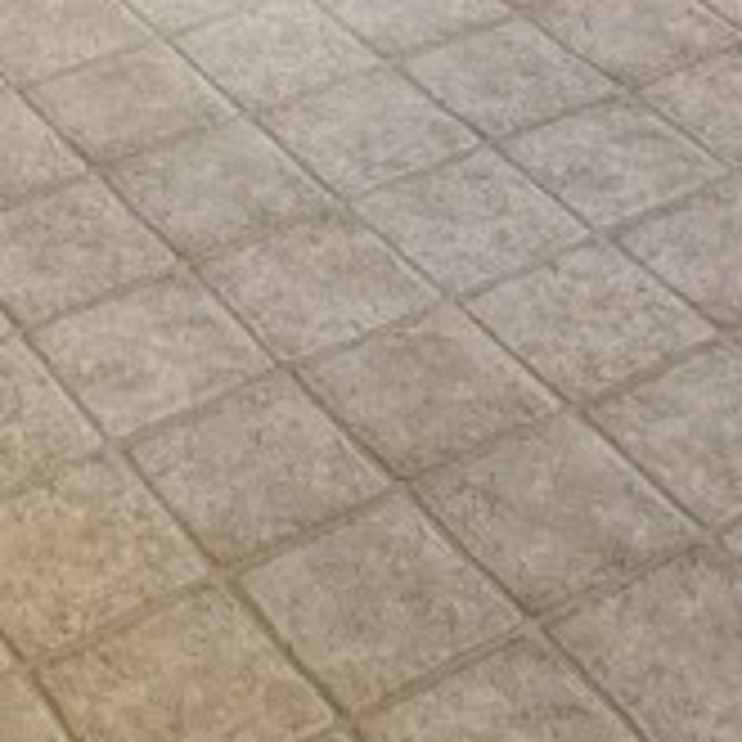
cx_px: 207
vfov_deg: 13.3
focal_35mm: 107
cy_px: -881
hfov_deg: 16.2
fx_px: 2595
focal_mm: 4.25
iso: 160
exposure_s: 1/60
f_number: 1.8
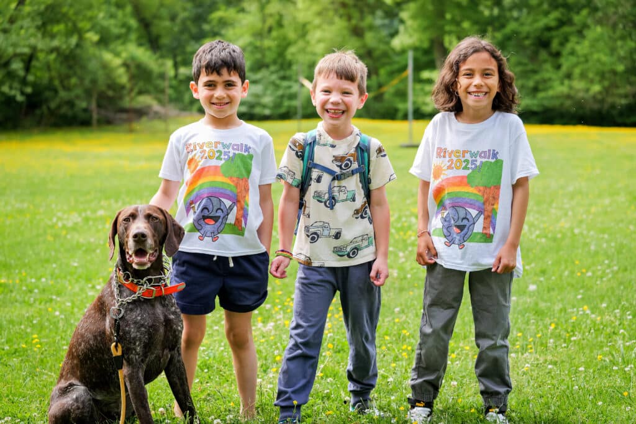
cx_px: 318
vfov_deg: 19.5
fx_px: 1237
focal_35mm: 70
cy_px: 212
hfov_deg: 28.8
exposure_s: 1/250
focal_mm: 70
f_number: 4
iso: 100
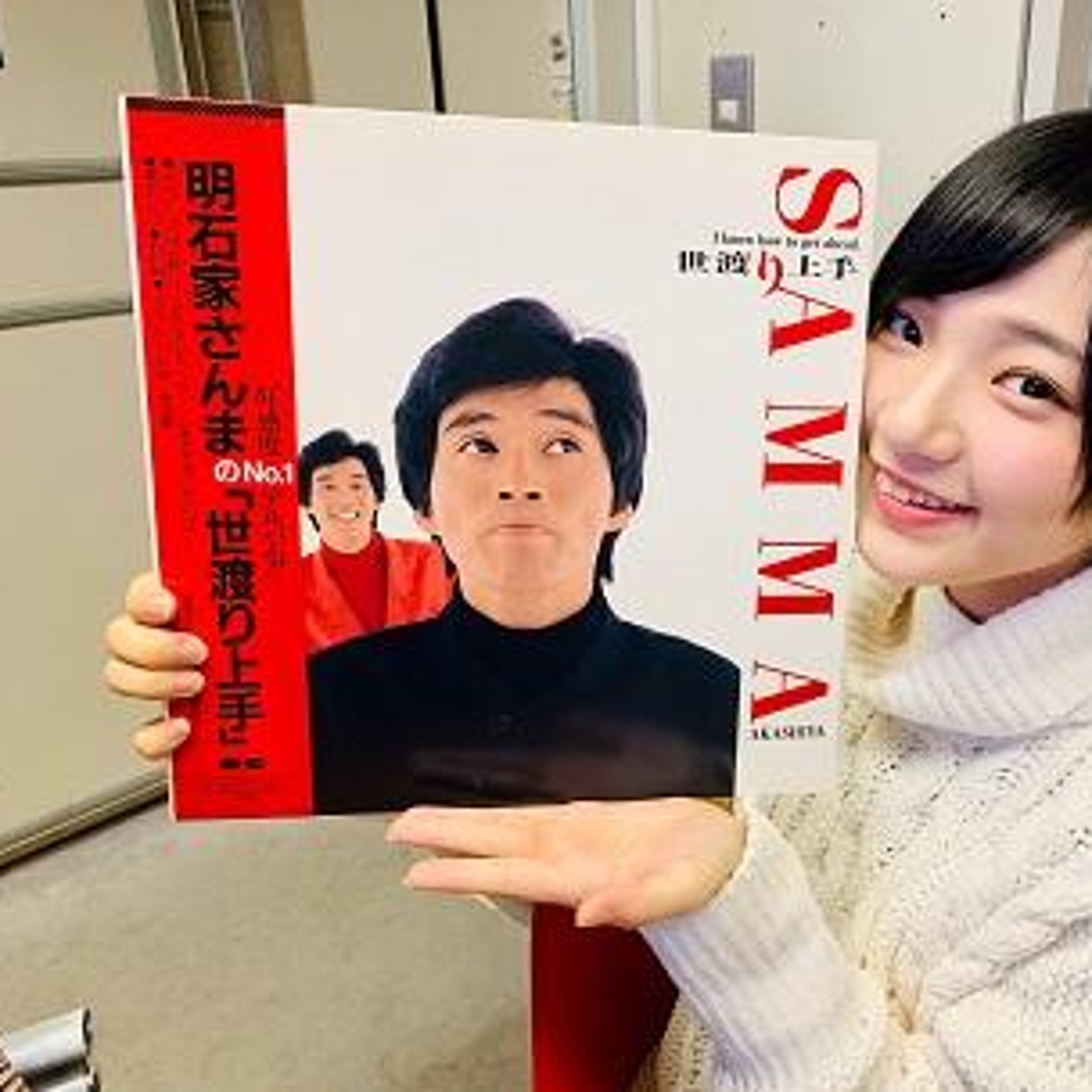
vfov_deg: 52.5
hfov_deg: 51.7
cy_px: 544
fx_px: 1106
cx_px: 718
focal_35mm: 31
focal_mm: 4.2
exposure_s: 1/50
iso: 100
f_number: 1.8
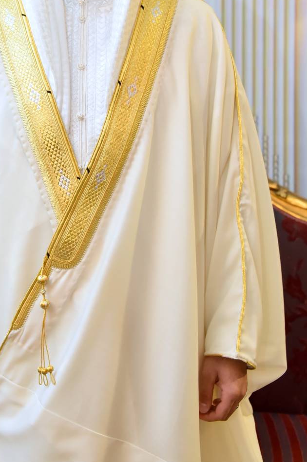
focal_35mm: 87
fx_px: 1115
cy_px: 125
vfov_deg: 23.2
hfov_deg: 15.6
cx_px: 91
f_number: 4.5
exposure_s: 1/125
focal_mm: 55
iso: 1600
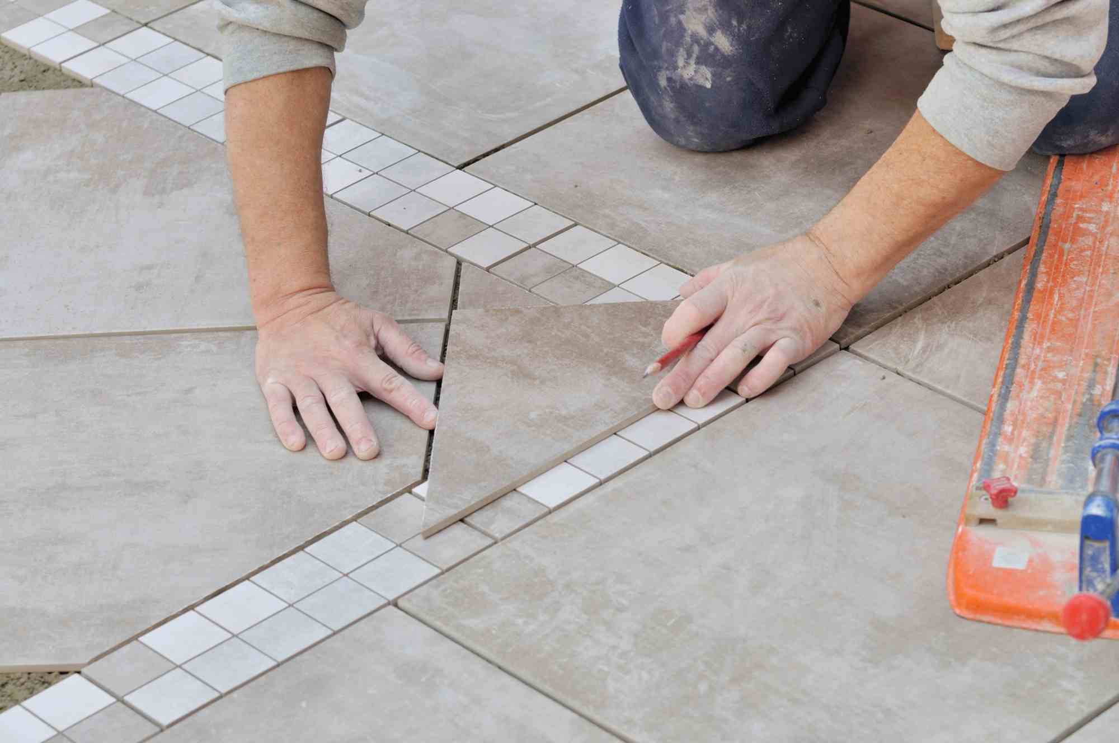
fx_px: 3259
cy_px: 372
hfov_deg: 19.5
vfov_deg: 13.0
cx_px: 560
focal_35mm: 105
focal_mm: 70
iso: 200
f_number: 5
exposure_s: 1/400
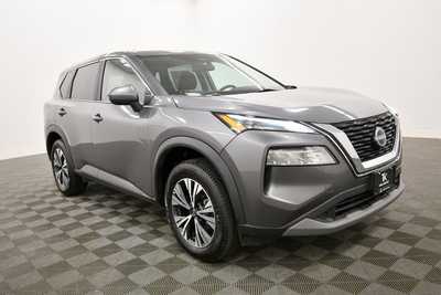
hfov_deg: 61.9
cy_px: 148
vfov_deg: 43.6
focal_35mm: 30
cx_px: 220
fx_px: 368
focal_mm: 20
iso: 1250
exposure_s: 1/125
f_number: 5.6
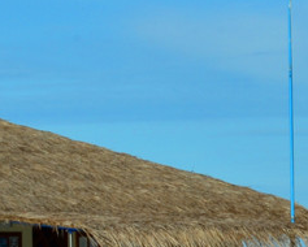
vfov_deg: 4.3
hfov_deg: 5.4
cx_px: -89
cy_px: 172
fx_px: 3257
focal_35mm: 357
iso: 100
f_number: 25
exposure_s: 1/80
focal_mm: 52
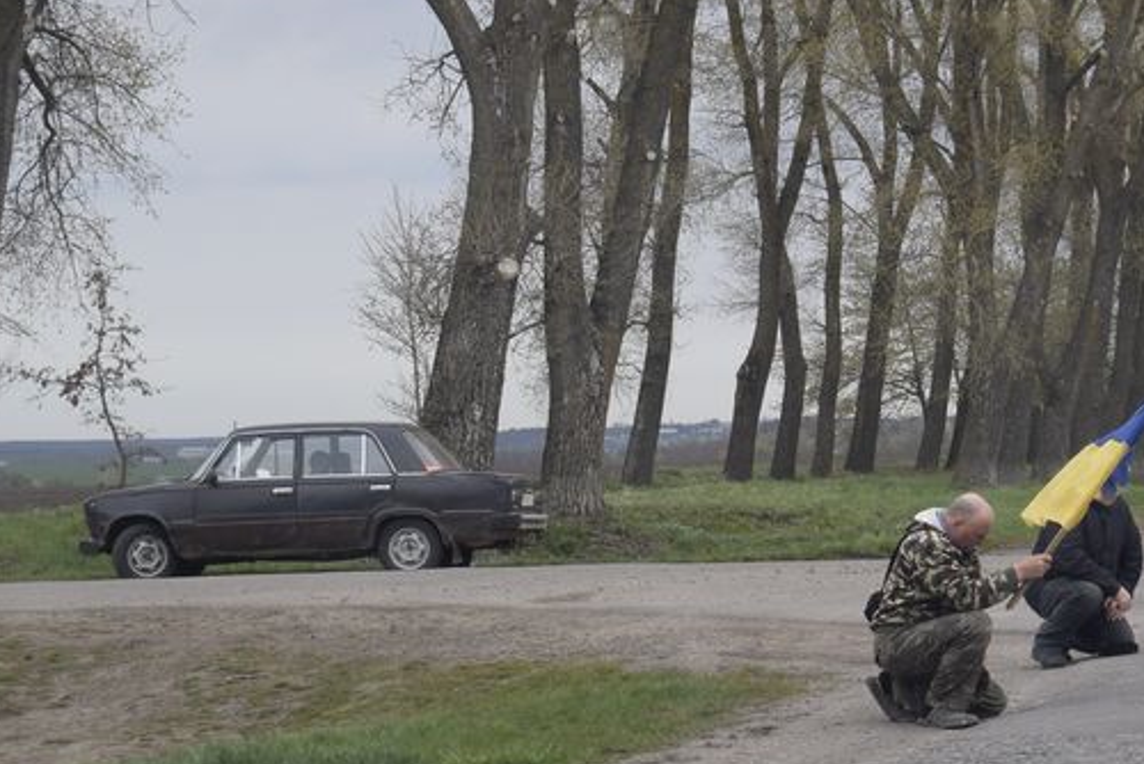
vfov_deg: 11.1
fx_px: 3935
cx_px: 803
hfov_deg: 16.5
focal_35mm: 124
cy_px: 477
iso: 400
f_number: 8
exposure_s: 1/250
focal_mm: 55
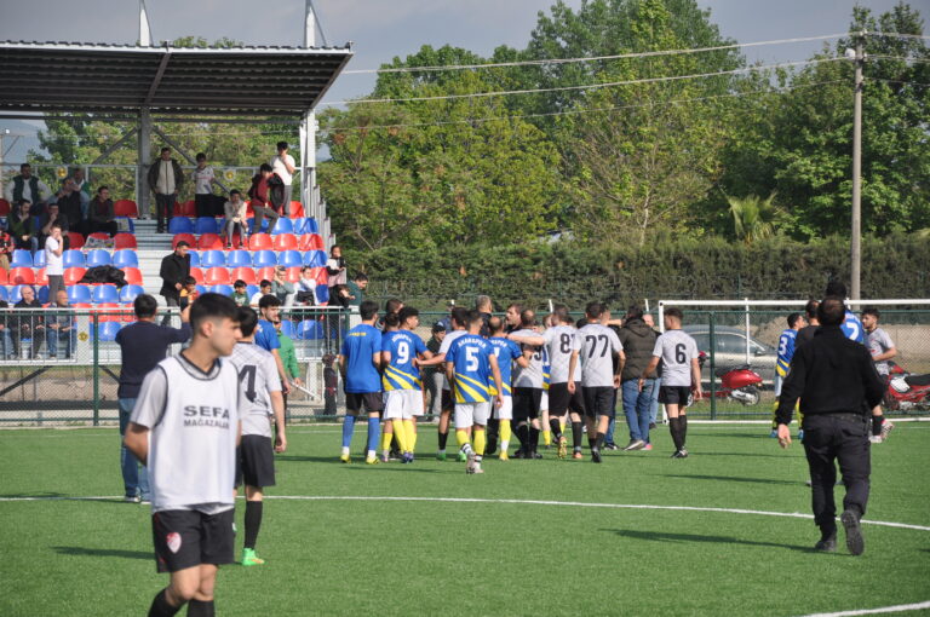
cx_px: 465
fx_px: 4064
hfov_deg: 13.1
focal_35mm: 158
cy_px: 308
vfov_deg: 8.7
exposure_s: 1/1250
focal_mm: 105
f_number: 5.6
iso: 400
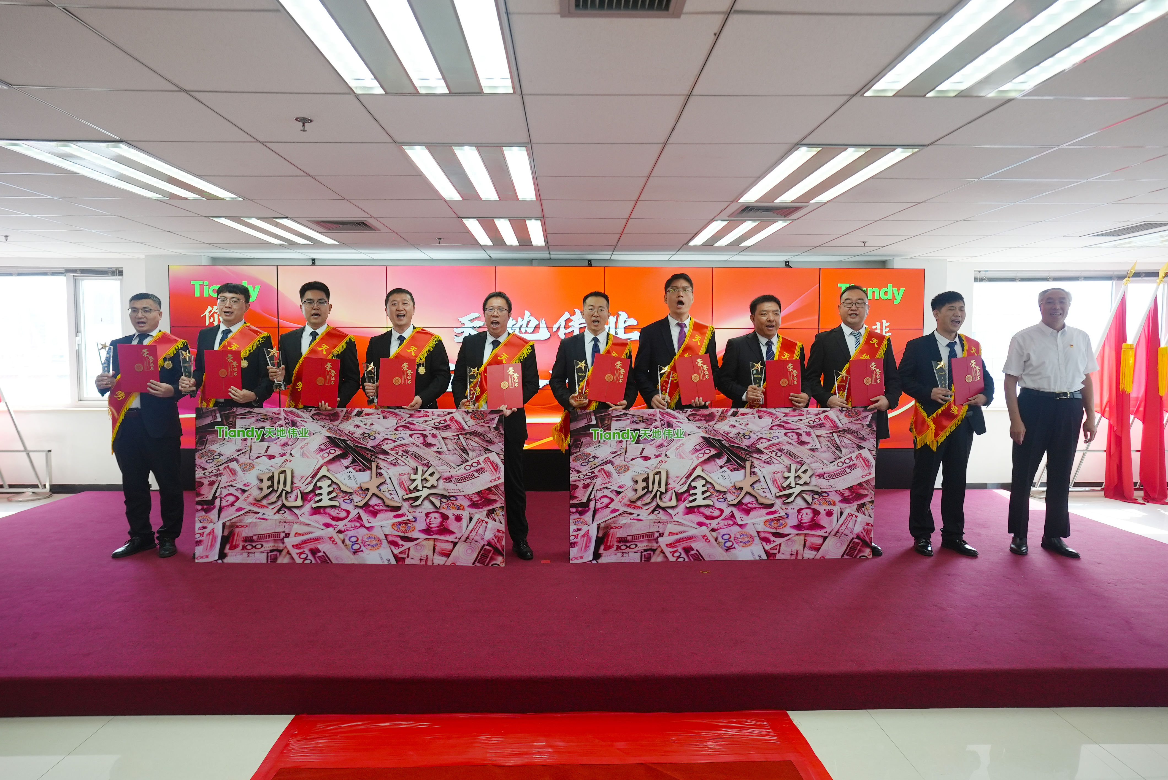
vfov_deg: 59.6
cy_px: 390
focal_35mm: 21
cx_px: 584
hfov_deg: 81.2
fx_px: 682
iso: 500
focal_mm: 21
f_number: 4
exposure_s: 1/160
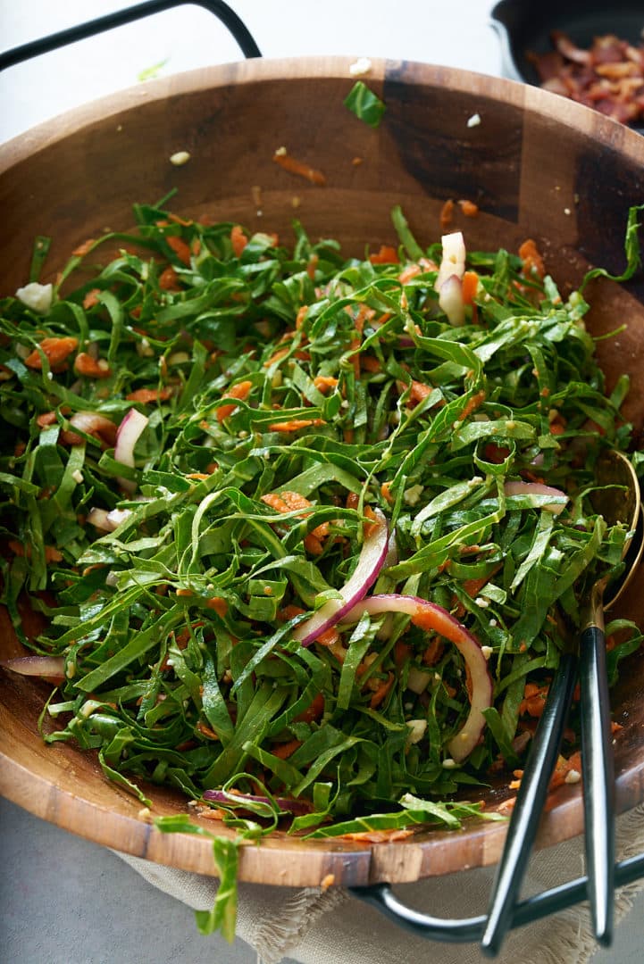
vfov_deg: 22.6
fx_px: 2412
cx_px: 322
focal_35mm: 90
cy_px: 482
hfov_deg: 15.2
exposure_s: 1/200
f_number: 8
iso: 200
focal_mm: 90
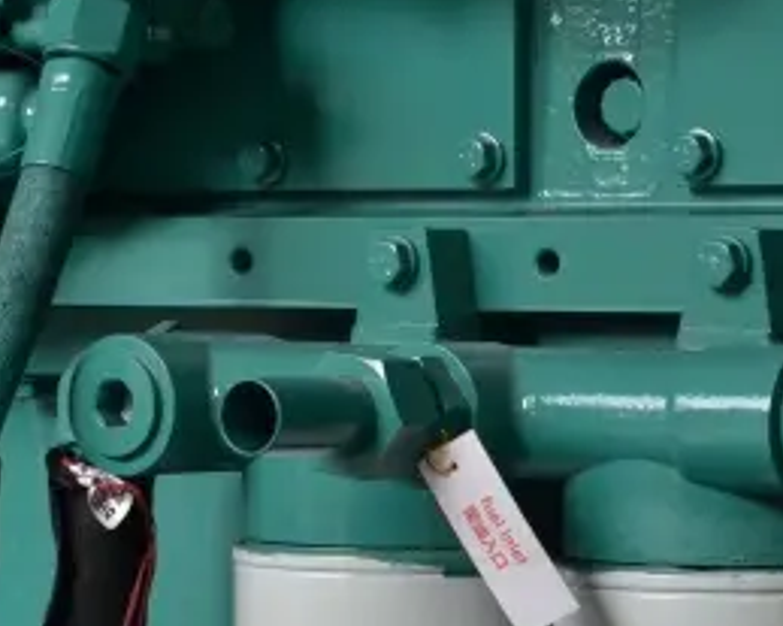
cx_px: 532
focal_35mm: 195
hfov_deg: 9.9
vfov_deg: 7.9
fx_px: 4528
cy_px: 686
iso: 1000
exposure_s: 1/320
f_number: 9
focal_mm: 45
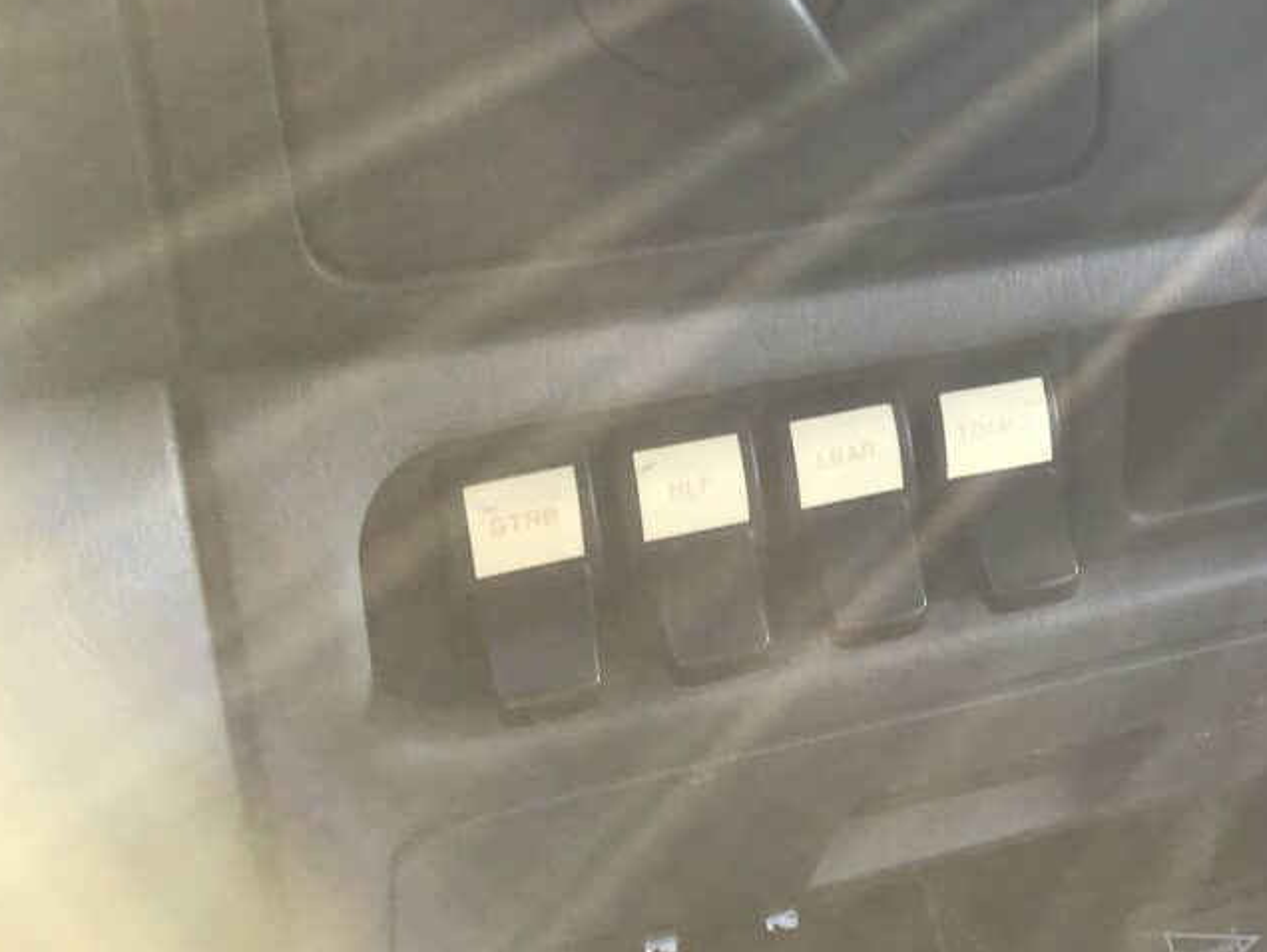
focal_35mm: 57
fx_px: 2088
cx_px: 1042
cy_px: 141
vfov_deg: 25.1
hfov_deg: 32.7
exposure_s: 1/60
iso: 32
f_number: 2.4
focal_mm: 3.3
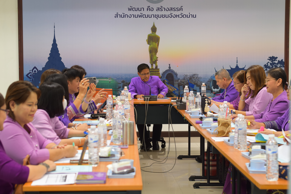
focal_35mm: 75
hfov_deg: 27.0
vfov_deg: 18.2
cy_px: 97
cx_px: 146
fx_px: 606
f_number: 4
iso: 500
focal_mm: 50
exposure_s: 1/60
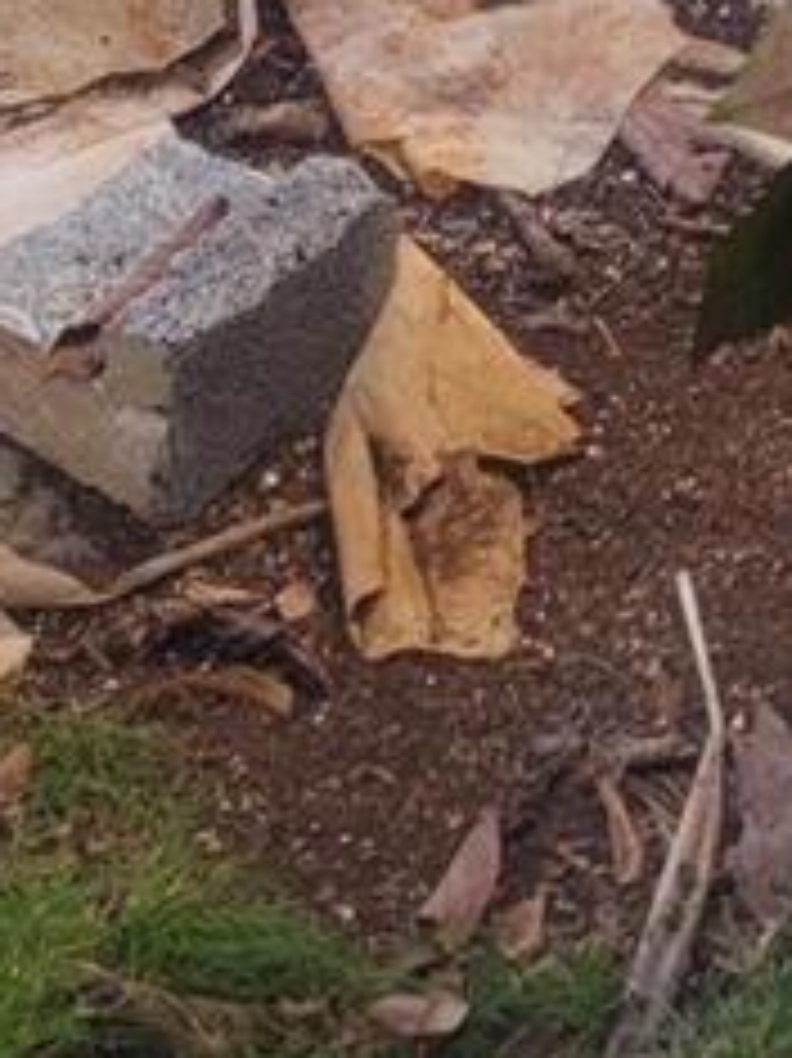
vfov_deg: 12.1
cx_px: -297
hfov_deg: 10.8
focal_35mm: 133
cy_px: -1441
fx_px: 4061
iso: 40
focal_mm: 5.4
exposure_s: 1/120
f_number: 1.8
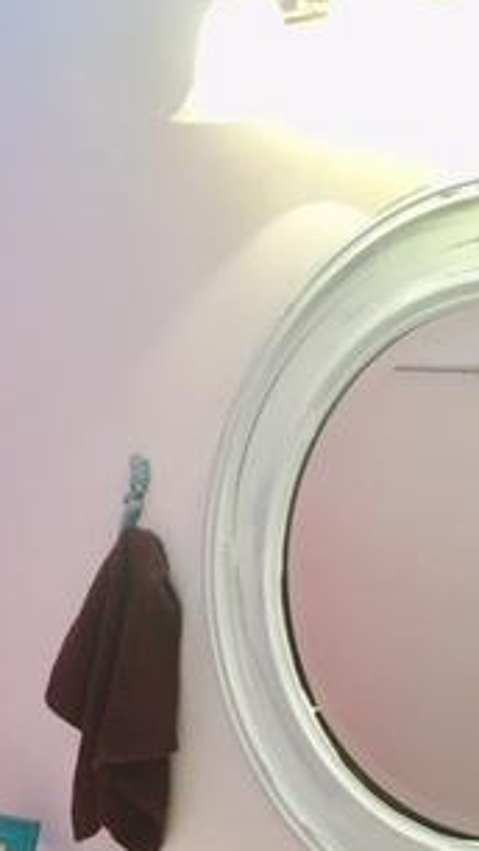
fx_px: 1491
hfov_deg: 17.5
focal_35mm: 66
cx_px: -72
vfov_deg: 29.9
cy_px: 837
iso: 25
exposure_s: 1/15
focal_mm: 4.15
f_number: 2.2
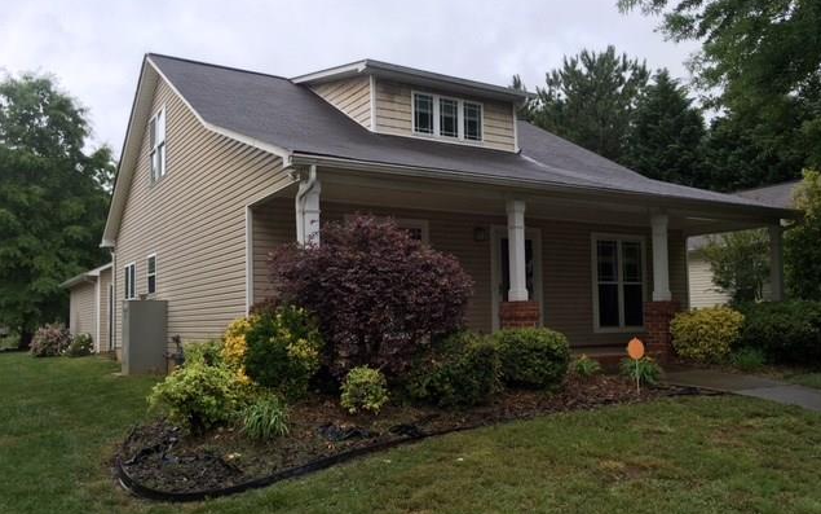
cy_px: 281
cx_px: 411
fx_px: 694
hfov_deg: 61.2
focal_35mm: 31
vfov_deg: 40.6
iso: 25
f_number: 2.2
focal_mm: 4.15
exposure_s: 1/405
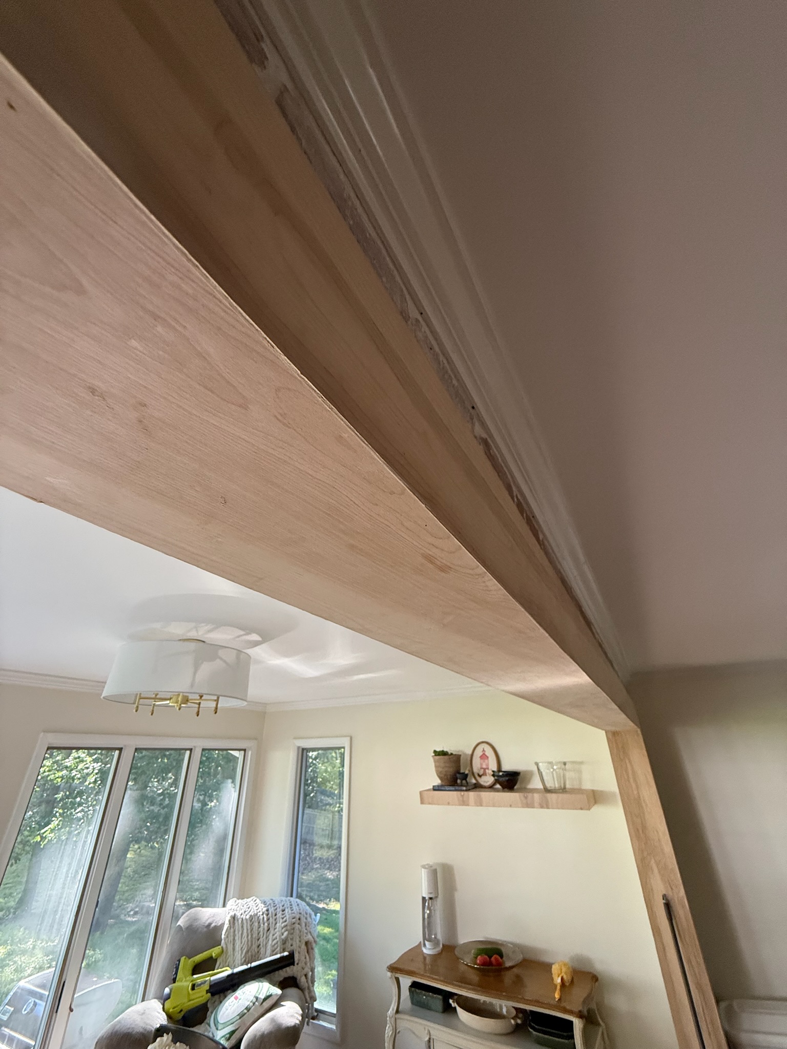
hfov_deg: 85.7
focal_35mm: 14
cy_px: 524
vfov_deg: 102.1
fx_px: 424
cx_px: 394
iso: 320
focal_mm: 2.22
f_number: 2.2
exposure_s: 1/73
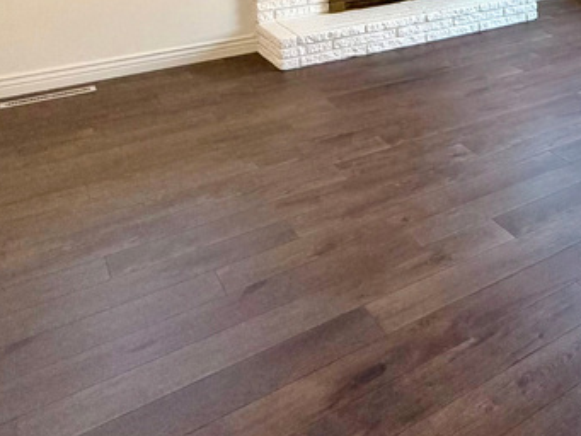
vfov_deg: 29.6
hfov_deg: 36.3
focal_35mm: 42
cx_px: 671
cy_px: -85
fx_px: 705
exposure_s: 1/121
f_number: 2.2
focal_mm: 2.22
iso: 200
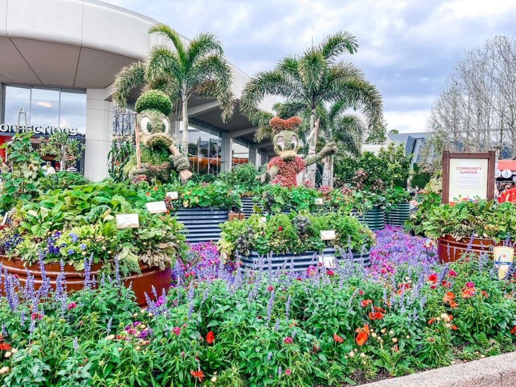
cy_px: 194
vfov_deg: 53.1
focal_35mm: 26
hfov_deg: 67.3
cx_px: 258
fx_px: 388
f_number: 1.6
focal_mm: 5.1
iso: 50
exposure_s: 1/390
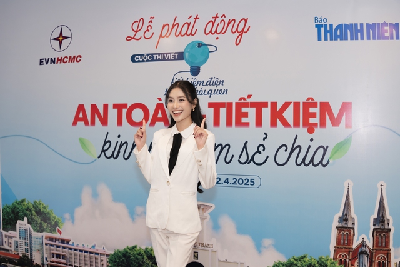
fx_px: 392
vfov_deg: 37.6
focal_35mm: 35
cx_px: 200
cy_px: 134
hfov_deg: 54.0
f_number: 4
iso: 800
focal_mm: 35.3
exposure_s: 1/160
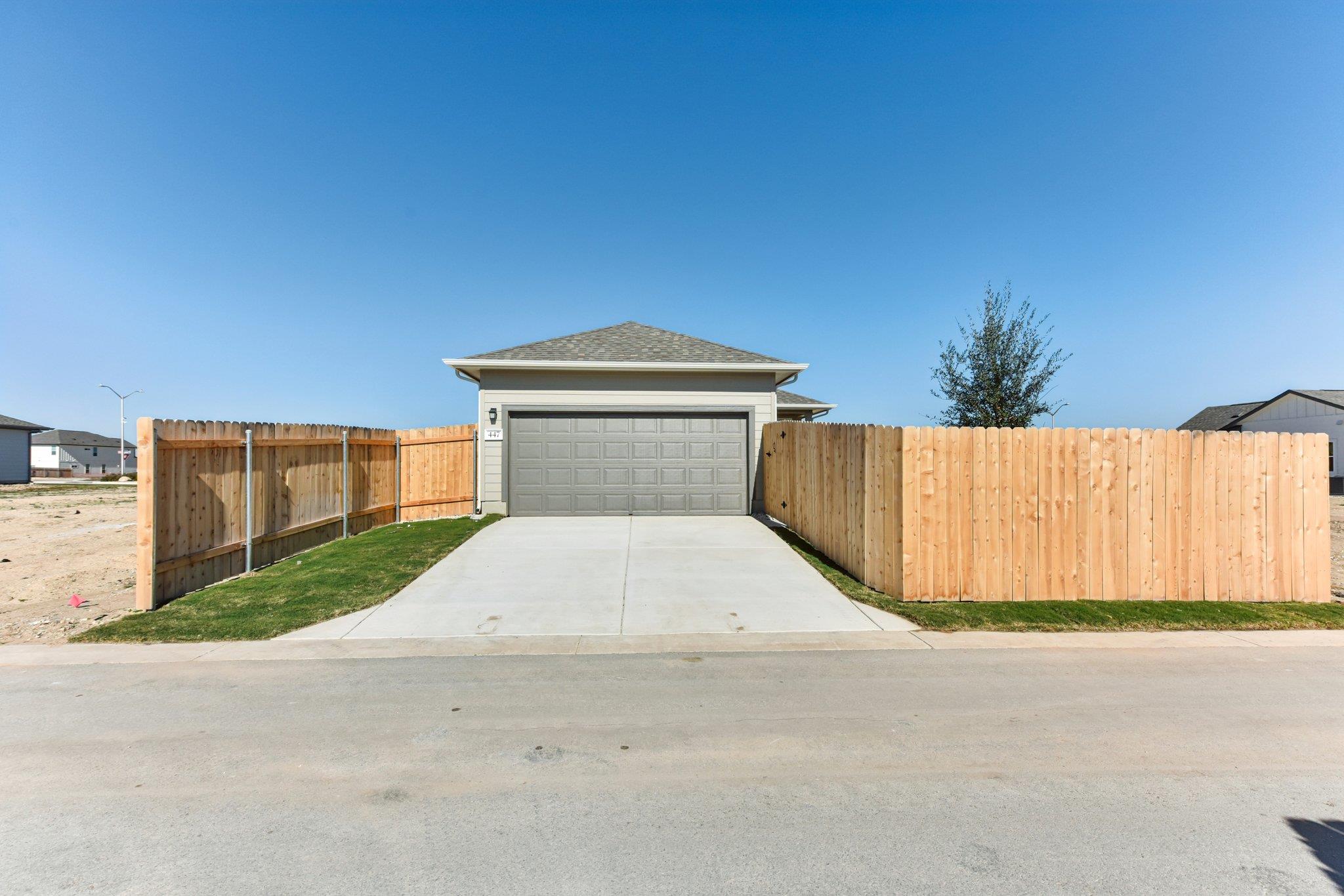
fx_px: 597
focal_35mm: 16
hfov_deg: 96.7
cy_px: 448
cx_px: 672
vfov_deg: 73.8
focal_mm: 16
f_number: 8
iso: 400
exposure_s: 1/3200
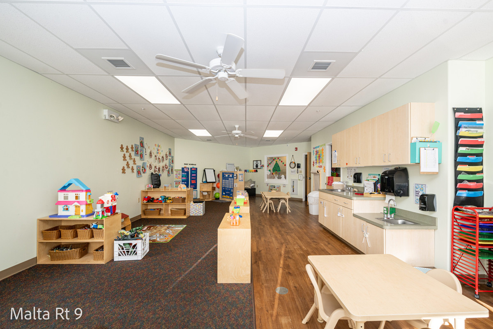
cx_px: 246
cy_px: 164
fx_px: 205
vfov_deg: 77.3
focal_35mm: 15
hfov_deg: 100.4
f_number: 6.3
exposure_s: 1/125
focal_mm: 15
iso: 100
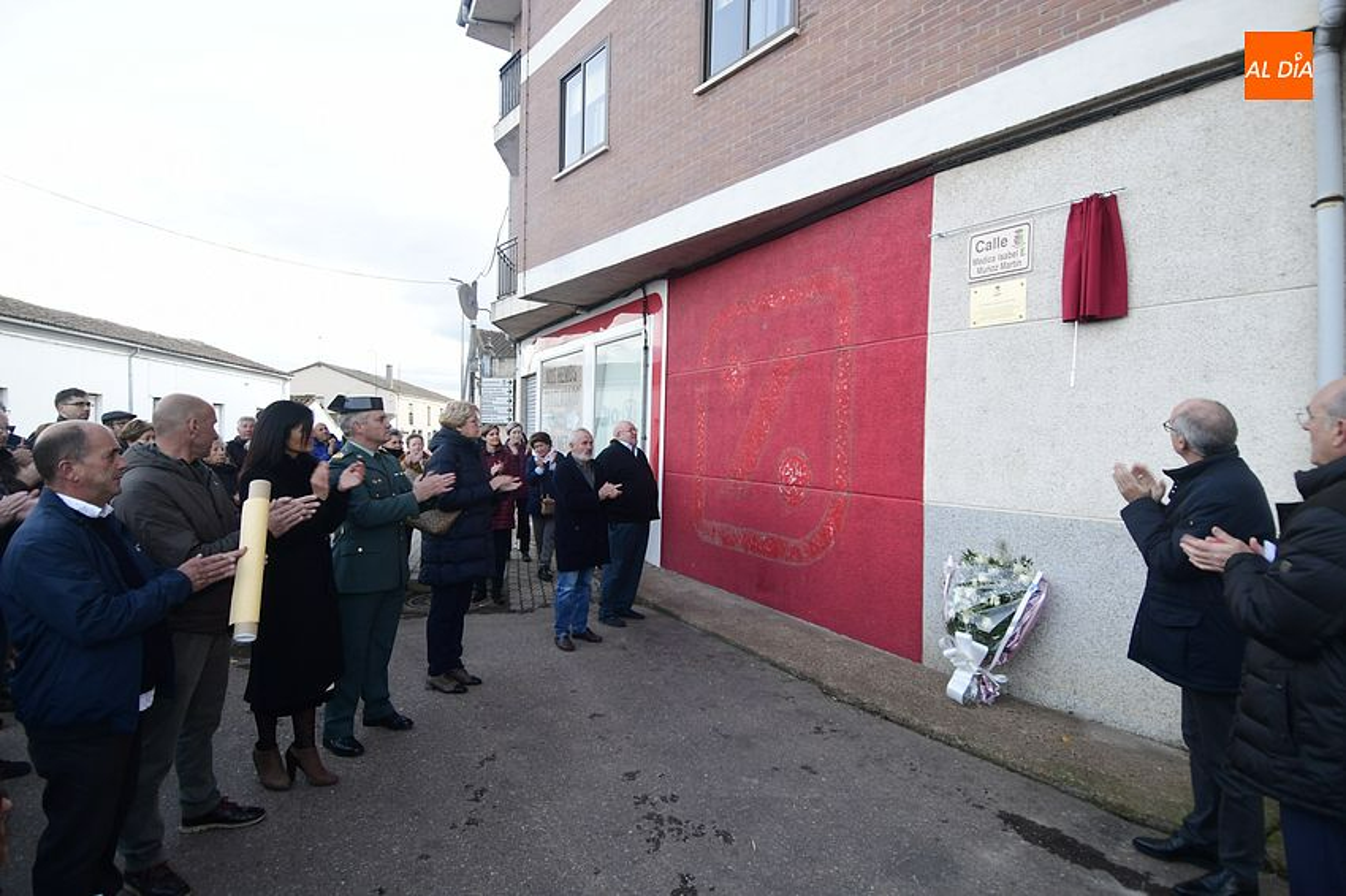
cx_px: 673
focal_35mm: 18
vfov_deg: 67.3
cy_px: 448
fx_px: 673
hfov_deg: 90.0
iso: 800
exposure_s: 1/40
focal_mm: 12
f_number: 4.5
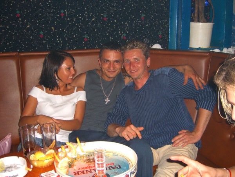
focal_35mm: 38
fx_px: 258
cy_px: 88
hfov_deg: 49.0
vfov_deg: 37.7
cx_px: 118
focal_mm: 7.9
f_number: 2.8
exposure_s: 1/60
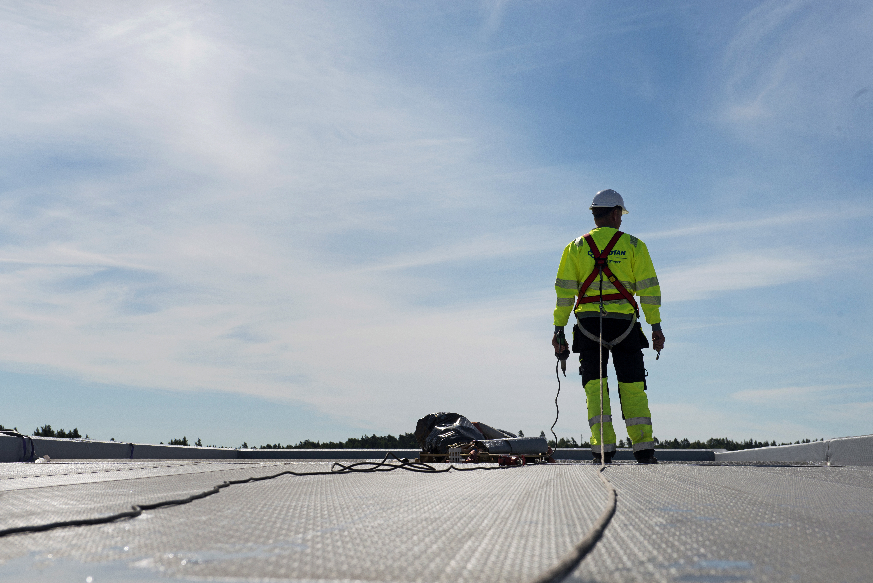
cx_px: 436
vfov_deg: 19.5
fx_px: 1698
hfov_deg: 28.8
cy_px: 292
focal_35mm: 70
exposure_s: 1/1000
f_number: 9
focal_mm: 70
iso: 200
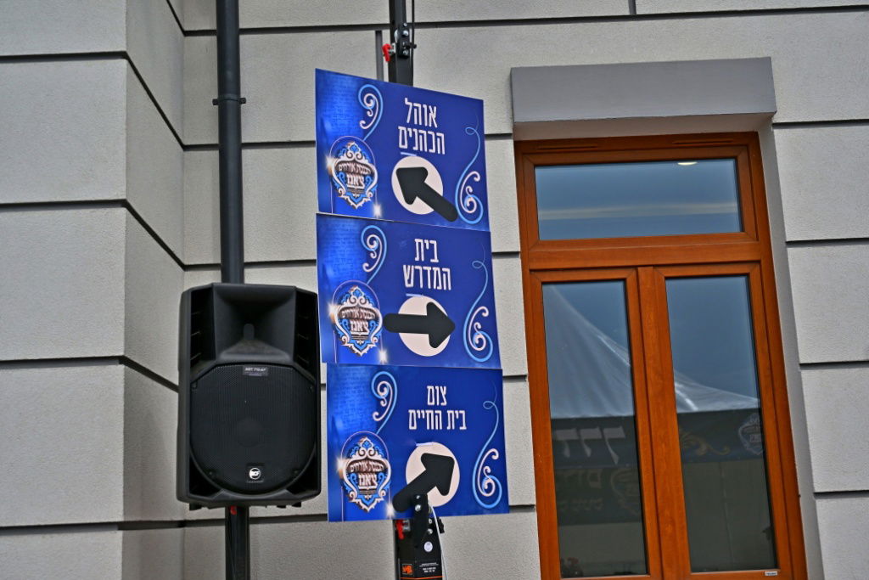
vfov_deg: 31.2
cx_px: 434
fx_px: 1038
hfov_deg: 45.4
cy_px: 290
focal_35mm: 43
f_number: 4
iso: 200
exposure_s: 1/3200
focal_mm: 43
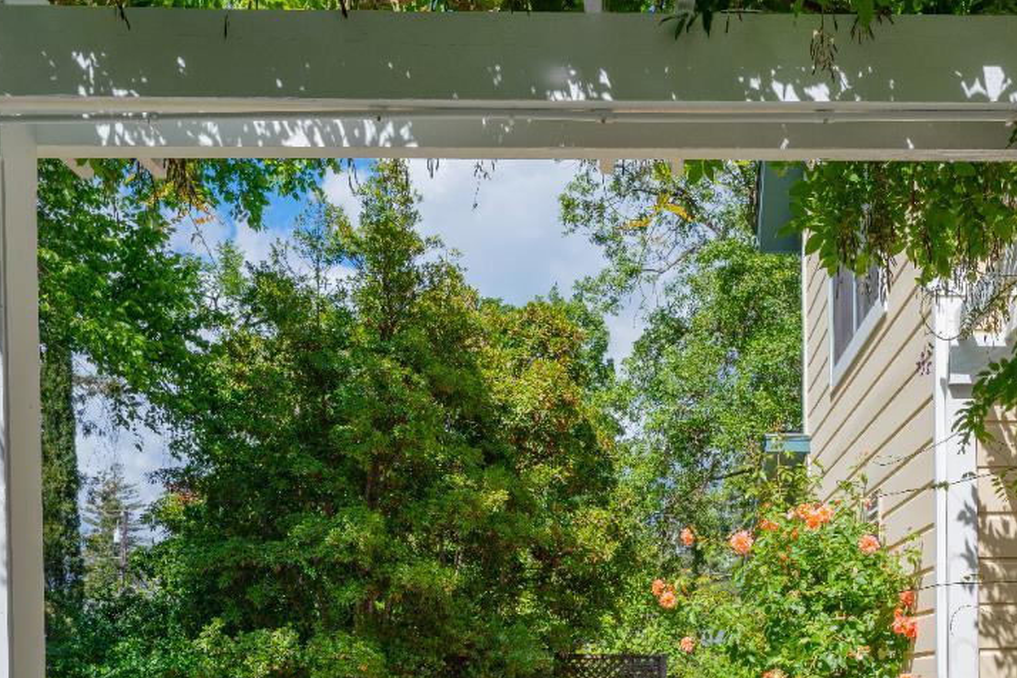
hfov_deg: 45.8
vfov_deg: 29.6
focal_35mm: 42
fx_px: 1186
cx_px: 661
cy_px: 688
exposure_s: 1/160
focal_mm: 20
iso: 125
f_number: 9
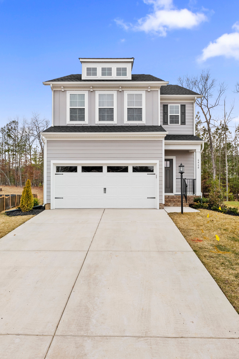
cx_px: 120
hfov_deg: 53.1
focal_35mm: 24
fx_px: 239
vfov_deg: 73.7
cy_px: 180
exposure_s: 1/320
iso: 1250
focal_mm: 16.2
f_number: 9
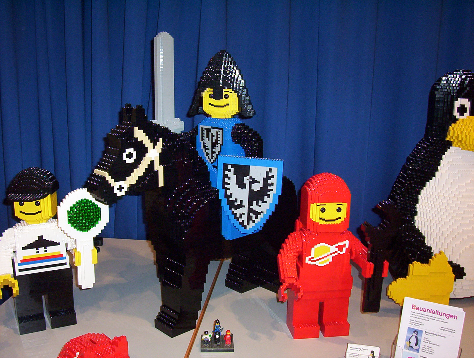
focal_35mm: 43
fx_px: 590
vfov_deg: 33.7
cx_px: 237
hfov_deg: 43.8
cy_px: 179
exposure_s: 1/60
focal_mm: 5.77
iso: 140
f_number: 2.73
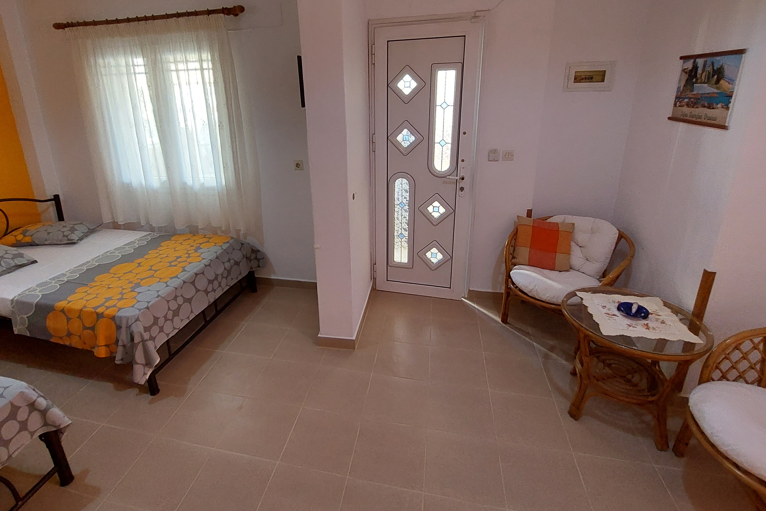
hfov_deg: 93.1
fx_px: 362
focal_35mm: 17
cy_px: 215
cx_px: 353
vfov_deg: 70.0
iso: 320
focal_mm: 1.74
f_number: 2.2
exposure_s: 1/33
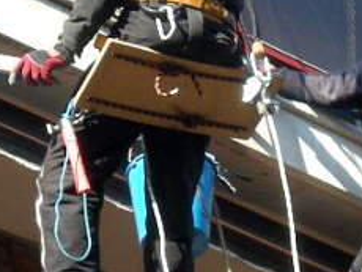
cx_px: 170
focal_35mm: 340
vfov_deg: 4.4
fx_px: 3559
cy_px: 89
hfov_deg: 5.8
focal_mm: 14.3
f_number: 5.1
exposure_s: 1/132
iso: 84
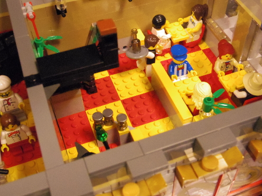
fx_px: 348
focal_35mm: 46
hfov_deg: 41.2
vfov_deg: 31.5
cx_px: 137
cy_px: 100
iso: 2000
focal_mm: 6.9
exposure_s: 1/60
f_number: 4.5
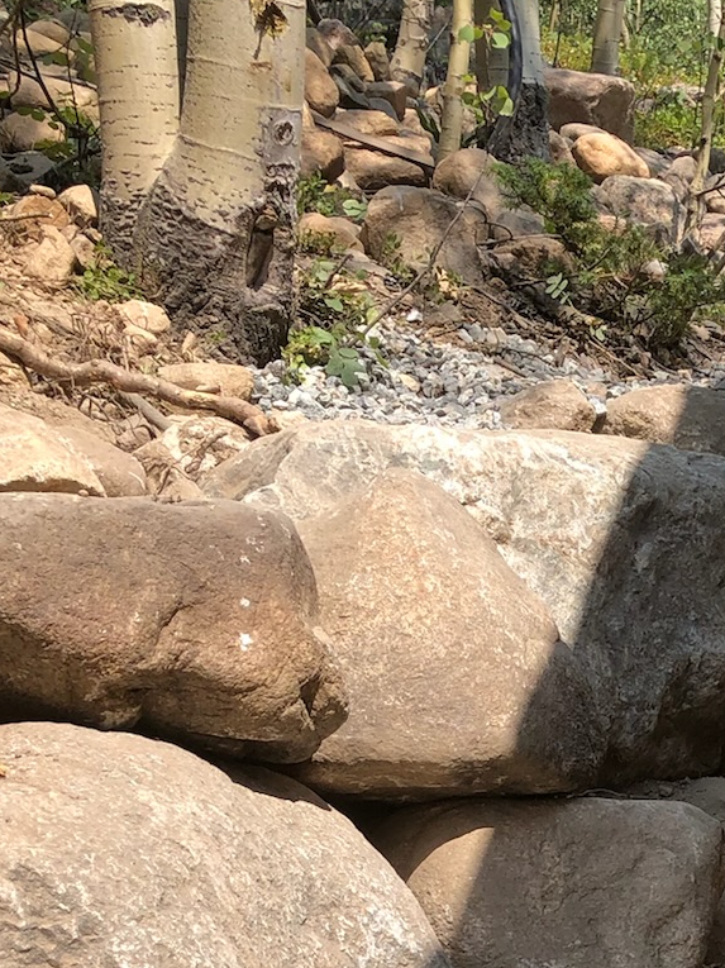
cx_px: 838
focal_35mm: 75
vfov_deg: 24.4
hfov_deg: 18.7
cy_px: 1039
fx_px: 2096
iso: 20
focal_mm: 3.99
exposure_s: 1/852
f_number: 1.8
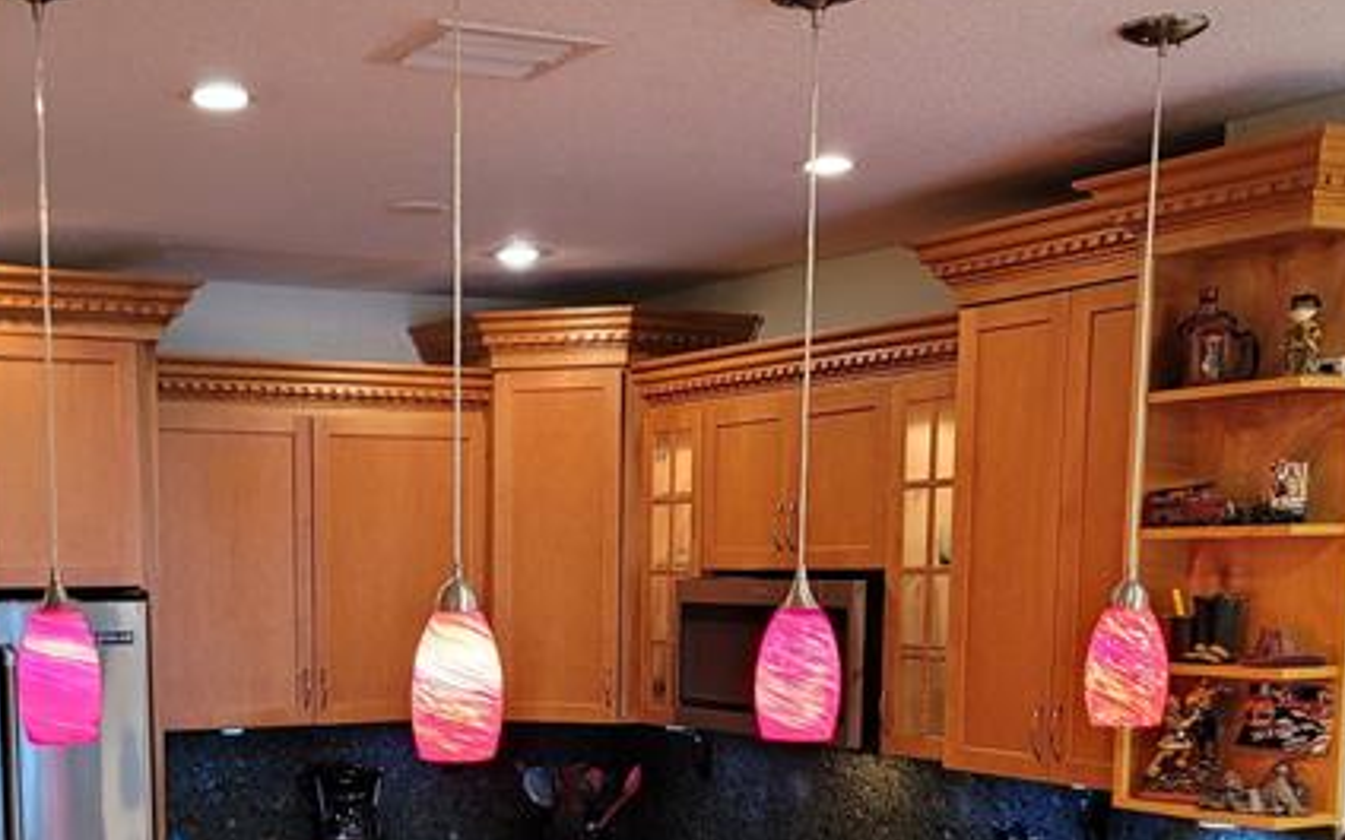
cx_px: 362
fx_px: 1833
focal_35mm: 50
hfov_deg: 39.4
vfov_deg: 24.8
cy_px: 805
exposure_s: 1/40
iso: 160
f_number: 1.8
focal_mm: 7
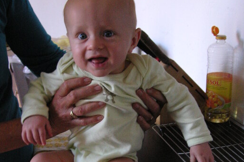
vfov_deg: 22.3
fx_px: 407
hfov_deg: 33.4
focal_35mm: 60
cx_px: 135
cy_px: 132
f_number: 2.8
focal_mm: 6.1
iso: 125
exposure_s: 1/45
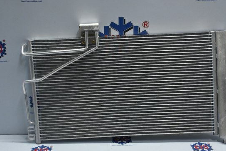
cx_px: 115
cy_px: 76
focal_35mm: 55
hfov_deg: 36.5
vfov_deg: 24.8
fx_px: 343
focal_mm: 33
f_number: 5
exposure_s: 1/125
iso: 1250
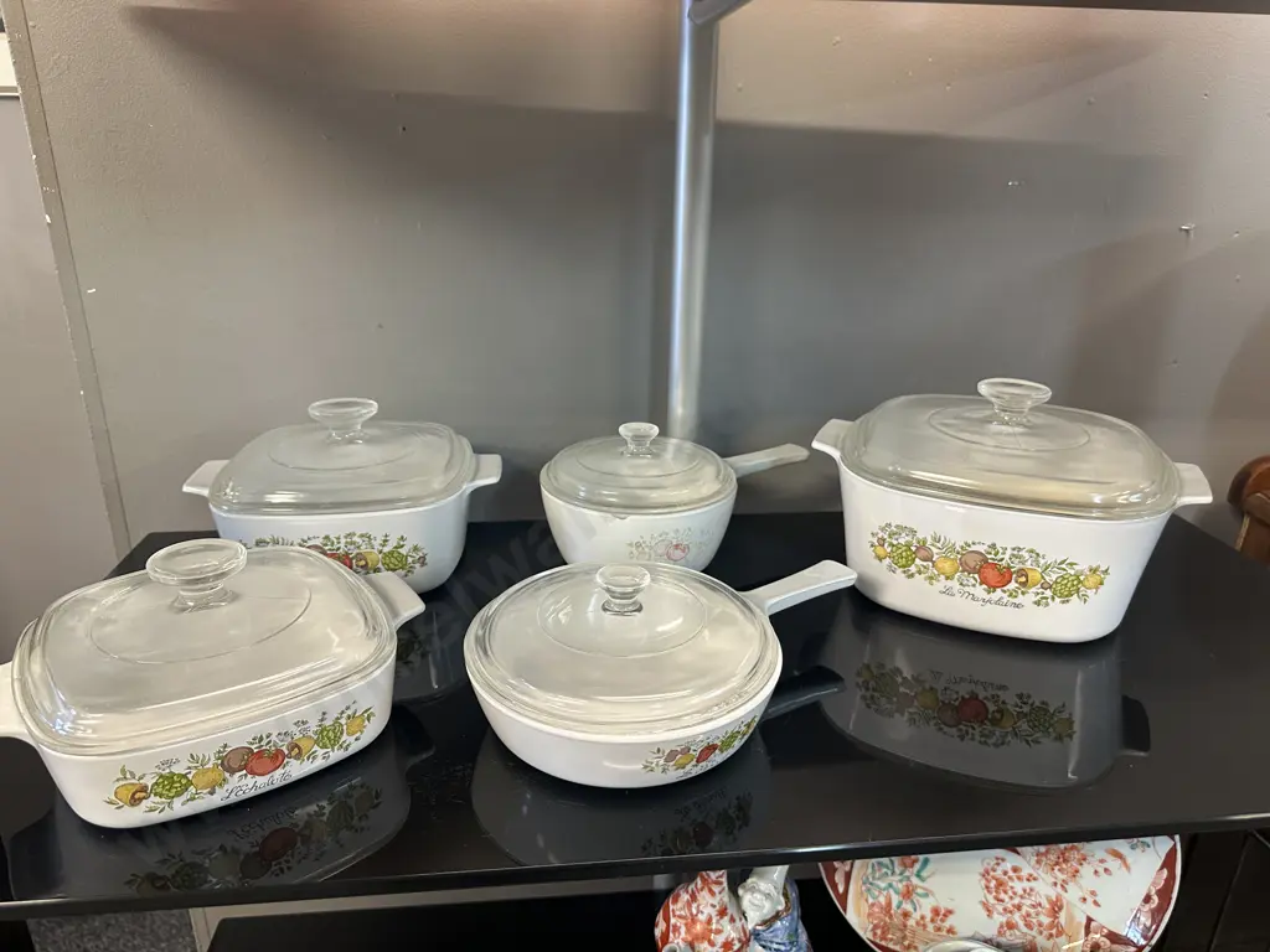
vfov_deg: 56.8
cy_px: 476
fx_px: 881
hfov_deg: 71.6
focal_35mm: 24
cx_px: 635
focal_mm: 6.86
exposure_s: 1/50
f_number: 1.78
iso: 160
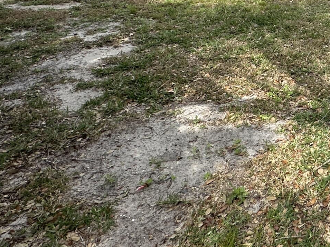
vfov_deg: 28.7
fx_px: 419
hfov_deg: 36.1
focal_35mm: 44
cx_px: 368
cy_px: -47
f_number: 2.2
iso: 40
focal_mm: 2.22
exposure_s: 1/1383
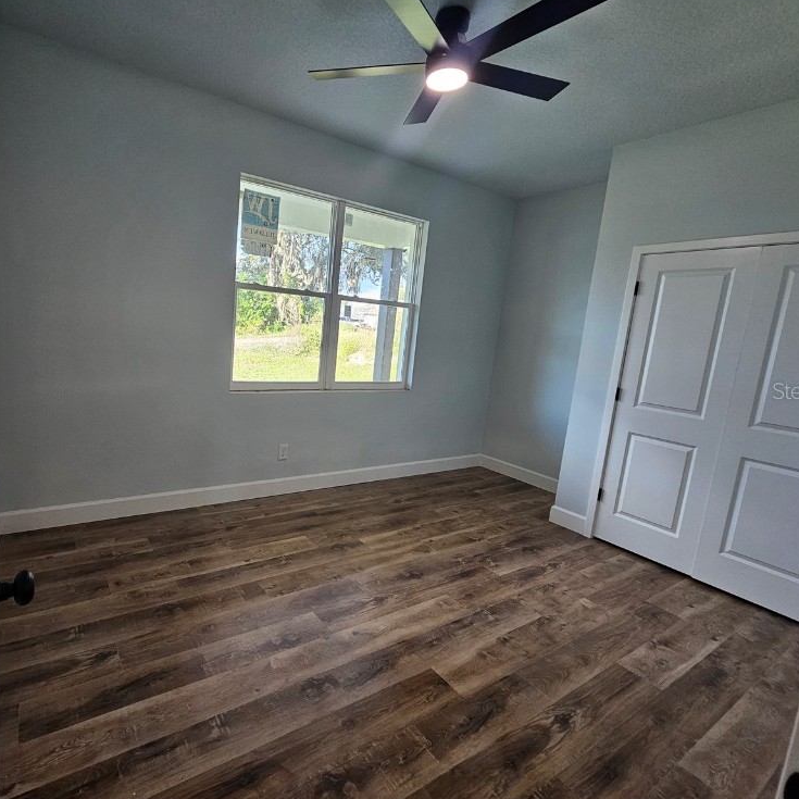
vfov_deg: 87.4
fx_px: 418
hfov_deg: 86.3
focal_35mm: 16
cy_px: 390
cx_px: 319
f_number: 2.2
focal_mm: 2.2
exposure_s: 1/60
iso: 100
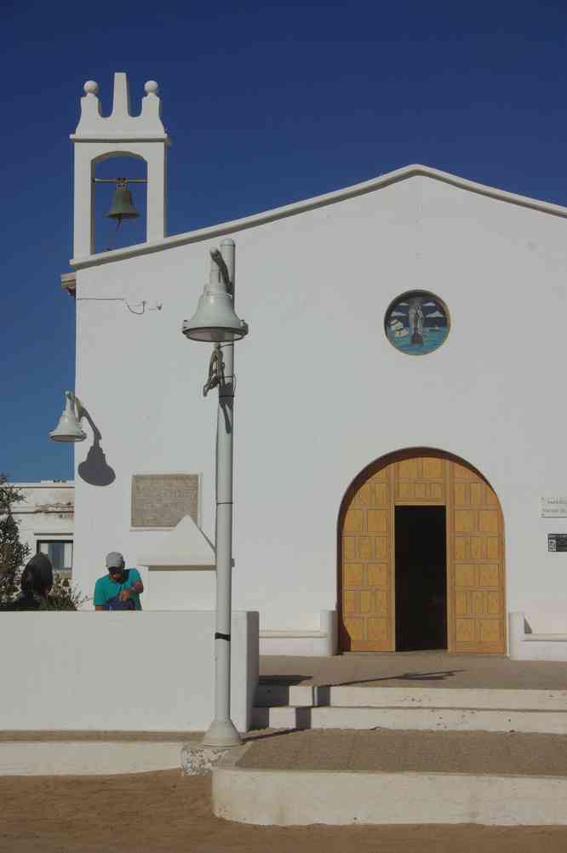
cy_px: 426
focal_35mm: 72
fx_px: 1704
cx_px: 284
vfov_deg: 28.1
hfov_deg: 18.9
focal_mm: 47.5
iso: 100
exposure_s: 1/750
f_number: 9.5
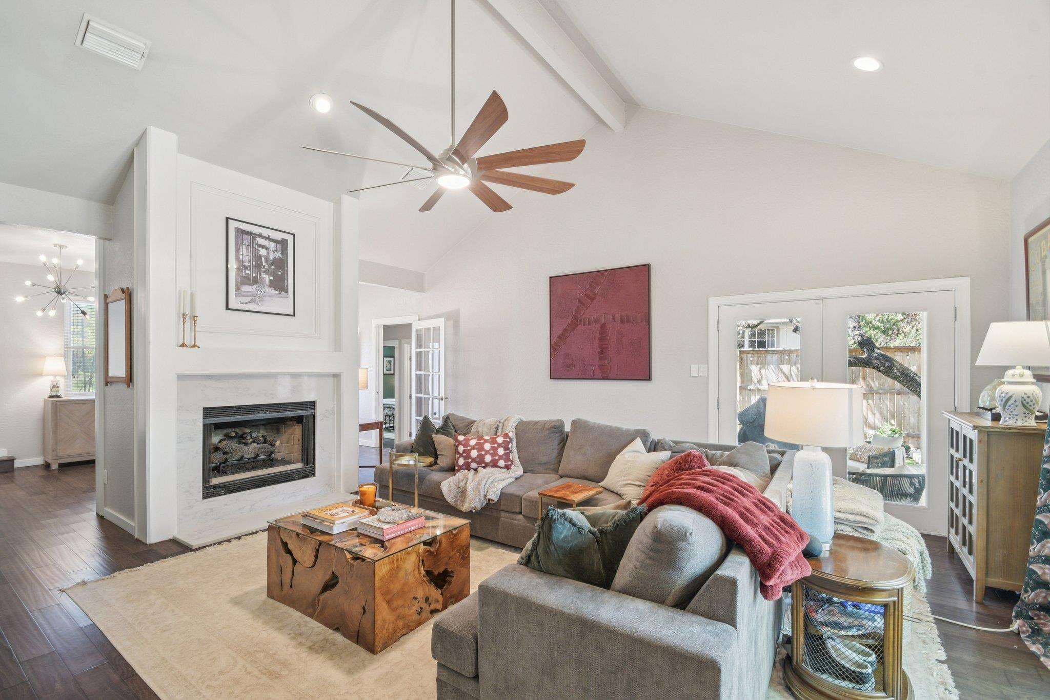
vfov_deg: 77.3
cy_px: 350
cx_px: 525
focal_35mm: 15
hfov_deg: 100.4
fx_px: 437
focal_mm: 10
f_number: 8
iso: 400
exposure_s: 1/2.5
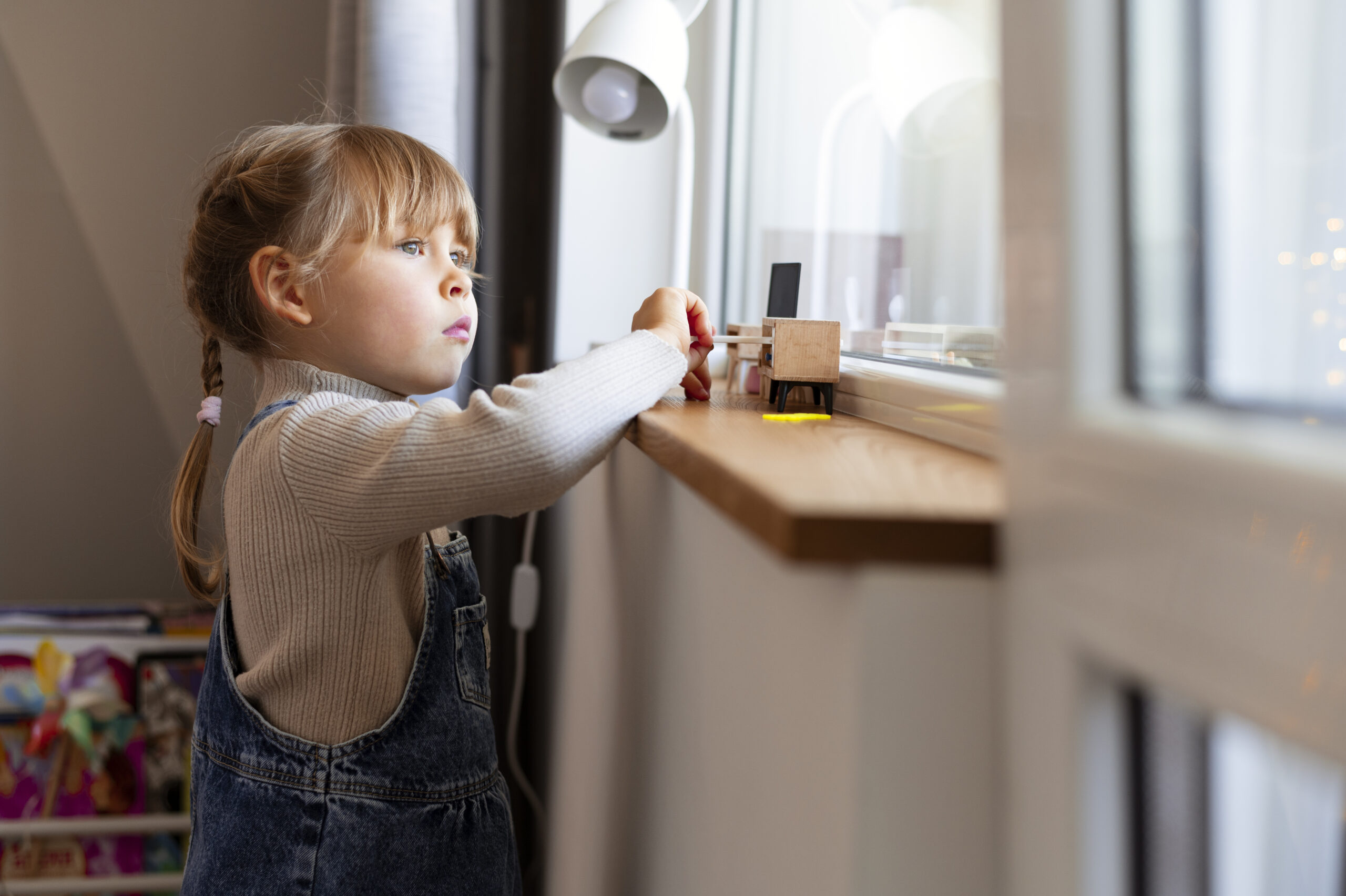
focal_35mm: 50
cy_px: 448
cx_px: 673
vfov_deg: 27.0
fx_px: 1868
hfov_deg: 39.6
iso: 400
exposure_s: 1/200
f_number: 2.5
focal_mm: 50
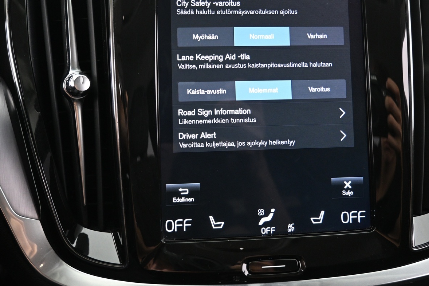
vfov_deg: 39.4
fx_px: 393
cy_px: 91
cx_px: 224
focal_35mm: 33
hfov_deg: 57.2
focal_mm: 16
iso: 1600
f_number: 3.5
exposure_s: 1/10
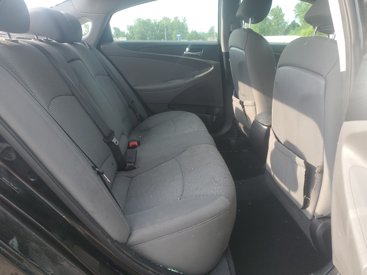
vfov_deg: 53.1
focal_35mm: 26
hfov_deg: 67.3
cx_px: 184
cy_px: 138
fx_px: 276
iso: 50
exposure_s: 1/526
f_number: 1.5
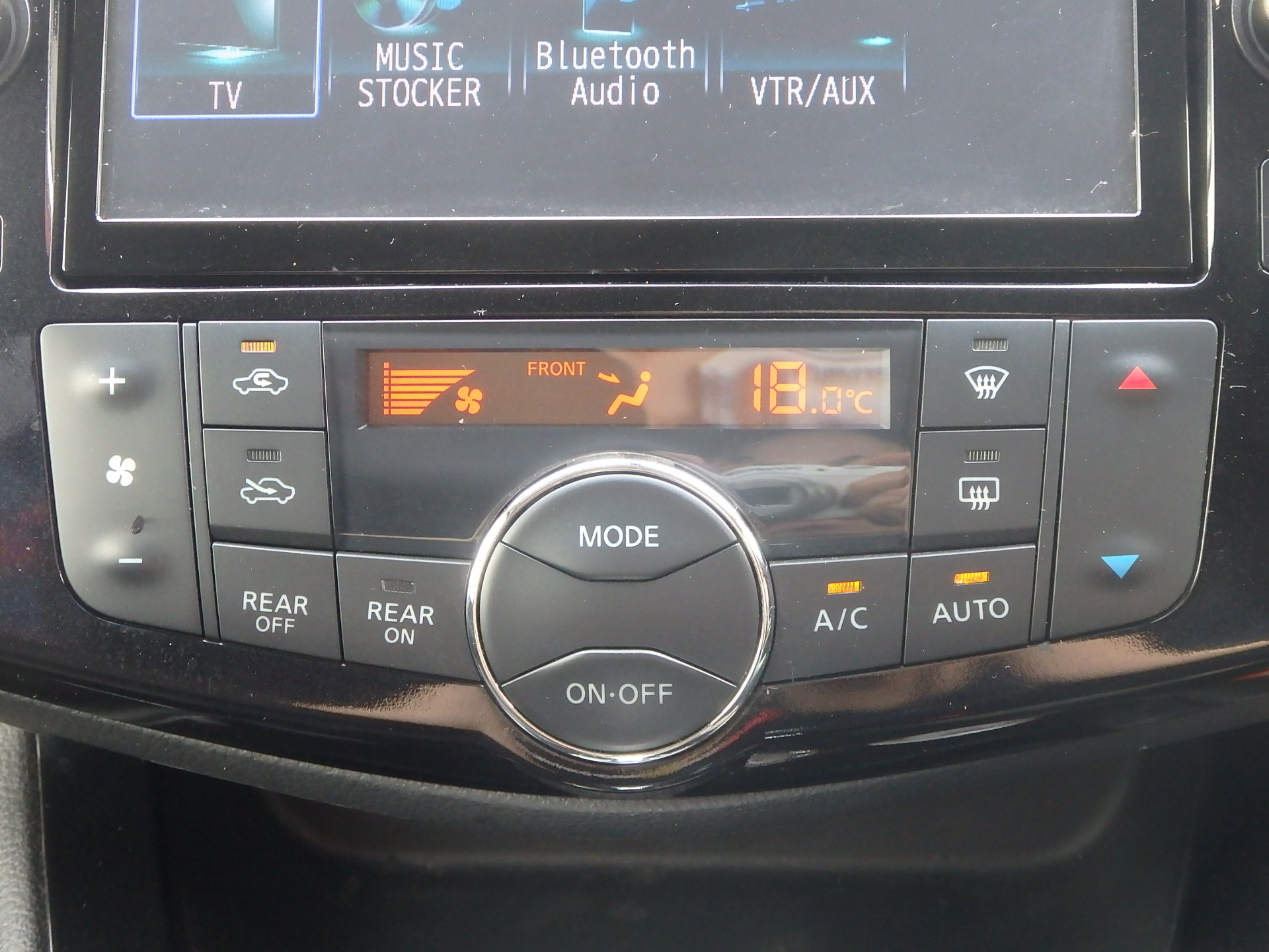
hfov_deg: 26.7
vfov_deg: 20.2
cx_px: 634
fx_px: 2676
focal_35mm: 73
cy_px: 476
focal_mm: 13.1
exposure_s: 1/80
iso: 640
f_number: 4.5
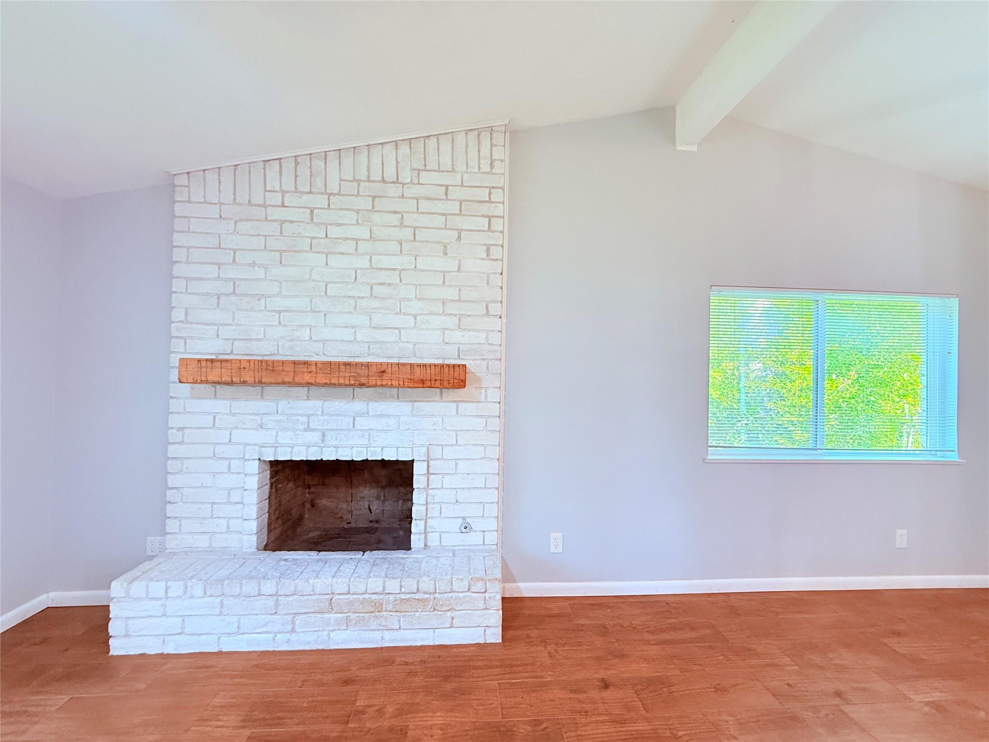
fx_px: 400
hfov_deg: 102.1
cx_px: 494
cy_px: 371
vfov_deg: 85.7
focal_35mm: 14
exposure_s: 1/60
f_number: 2.2
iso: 320
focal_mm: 2.22
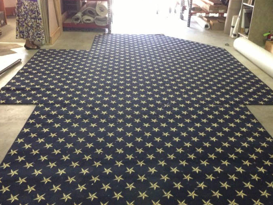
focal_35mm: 39
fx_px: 308
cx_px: 146
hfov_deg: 47.8
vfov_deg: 36.8
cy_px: 92
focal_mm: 4.13
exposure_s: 1/20
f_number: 2.4
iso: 400
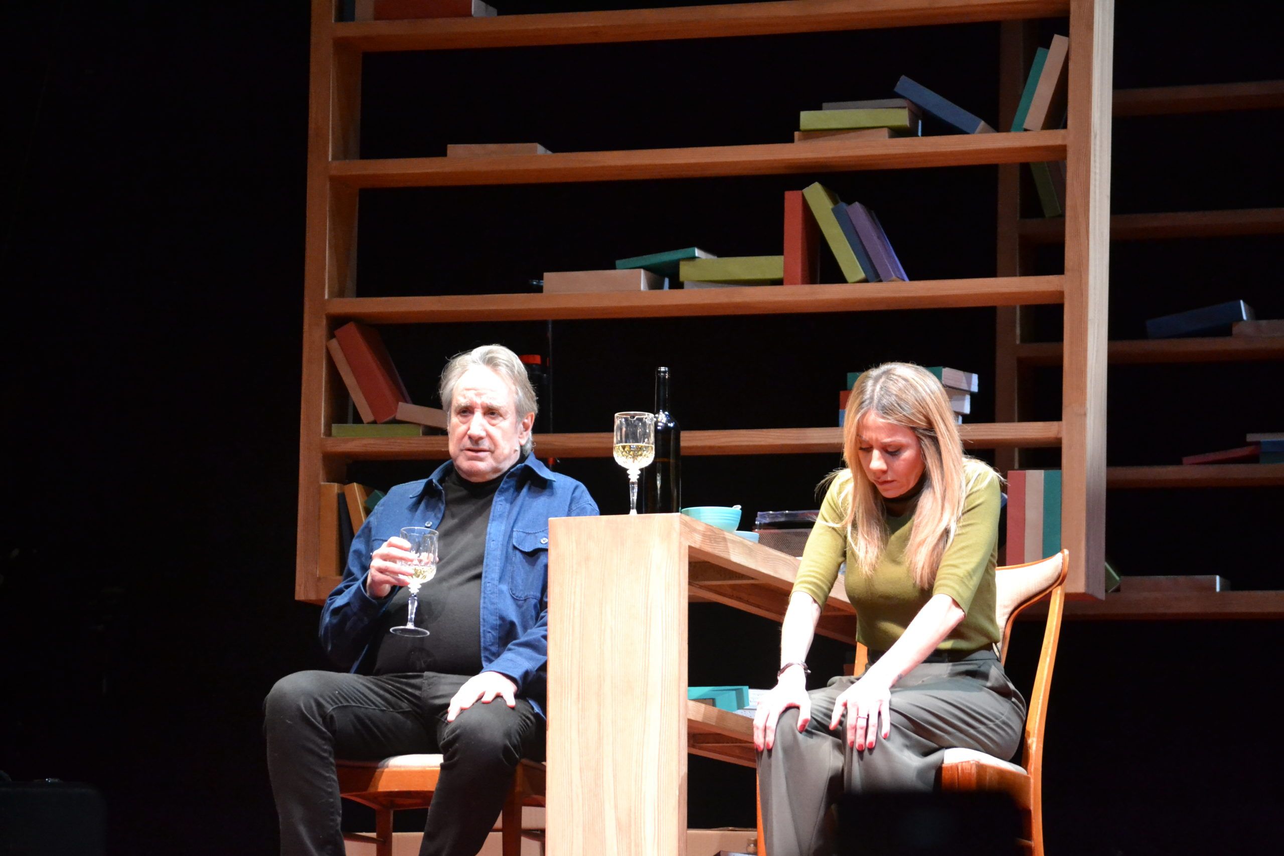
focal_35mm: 128
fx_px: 4547
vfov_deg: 10.8
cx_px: 642
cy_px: 428
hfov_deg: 16.1
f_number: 4.2
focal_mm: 85
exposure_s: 1/80
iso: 3200
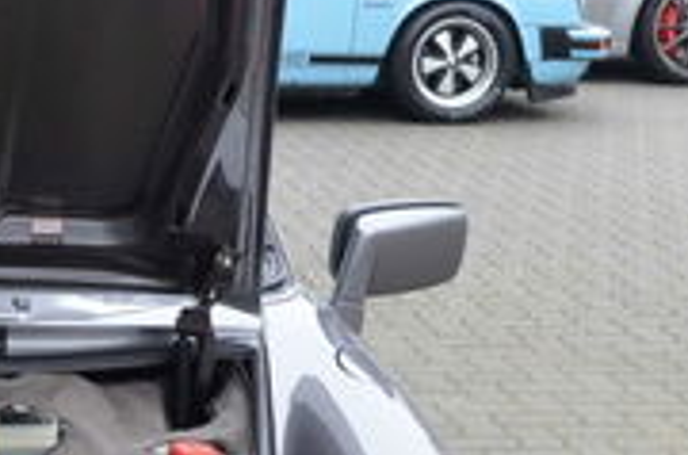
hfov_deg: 16.7
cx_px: -233
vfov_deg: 11.4
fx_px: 2192
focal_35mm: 115
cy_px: 665
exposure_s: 1/80
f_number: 4.5
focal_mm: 18
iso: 400
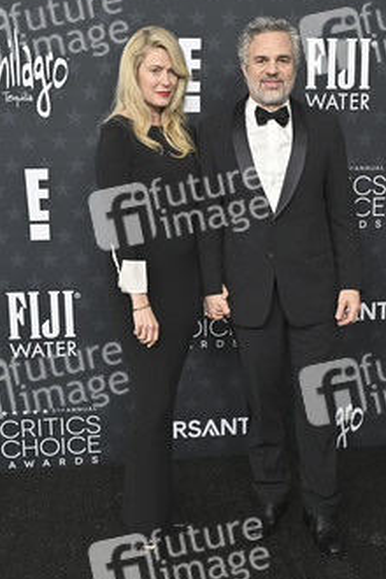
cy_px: 297
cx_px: 230
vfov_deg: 42.7
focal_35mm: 46
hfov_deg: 29.2
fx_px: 740
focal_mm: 38
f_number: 5.6
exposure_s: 1/320
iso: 1250
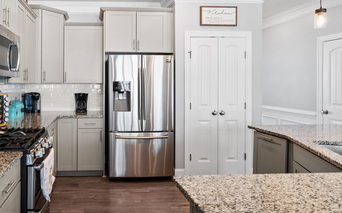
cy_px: 50
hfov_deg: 67.4
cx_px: 100
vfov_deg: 45.7
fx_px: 242
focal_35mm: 26
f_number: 8
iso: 320
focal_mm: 16
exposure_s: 1/6
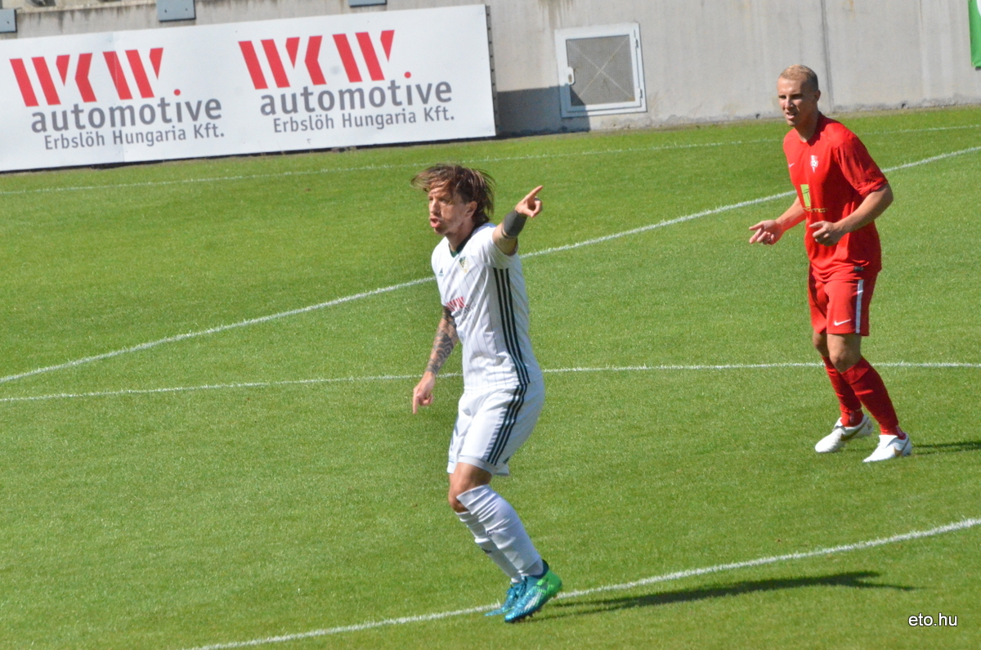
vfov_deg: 3.0
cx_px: 490
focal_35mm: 450
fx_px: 12238
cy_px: 325
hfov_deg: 4.6
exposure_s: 1/8000
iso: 6400
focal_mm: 300
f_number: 13
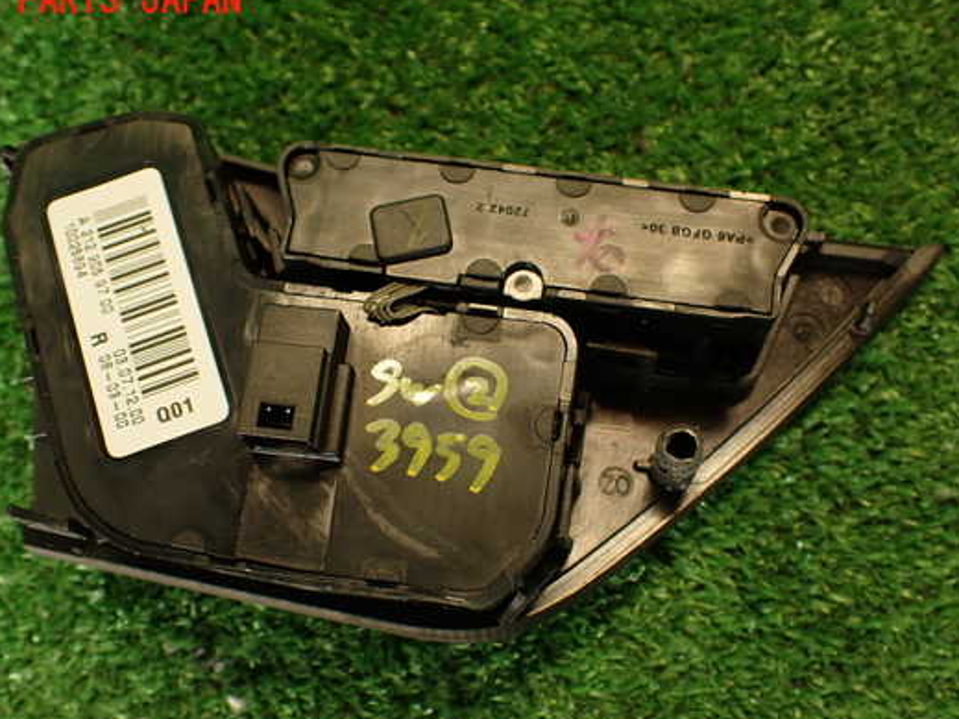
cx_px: 460
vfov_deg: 38.6
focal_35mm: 37
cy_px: 394
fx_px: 1025
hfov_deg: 50.1
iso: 200
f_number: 2.4
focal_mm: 5.79
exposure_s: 1/30
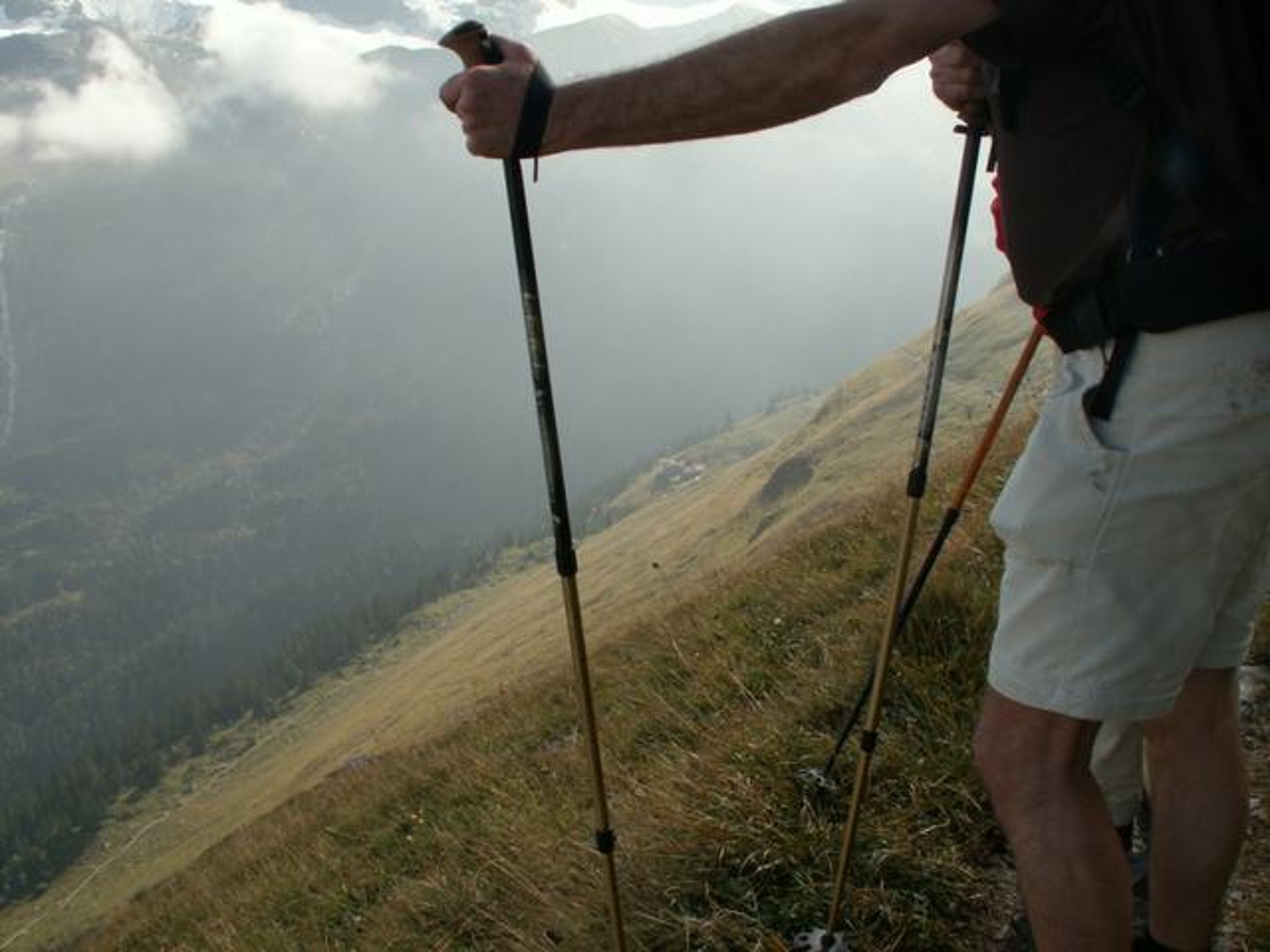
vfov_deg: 40.7
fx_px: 1284
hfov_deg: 52.6
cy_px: 476
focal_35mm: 35
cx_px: 635
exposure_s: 1/125
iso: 50
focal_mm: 5.86
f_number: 8
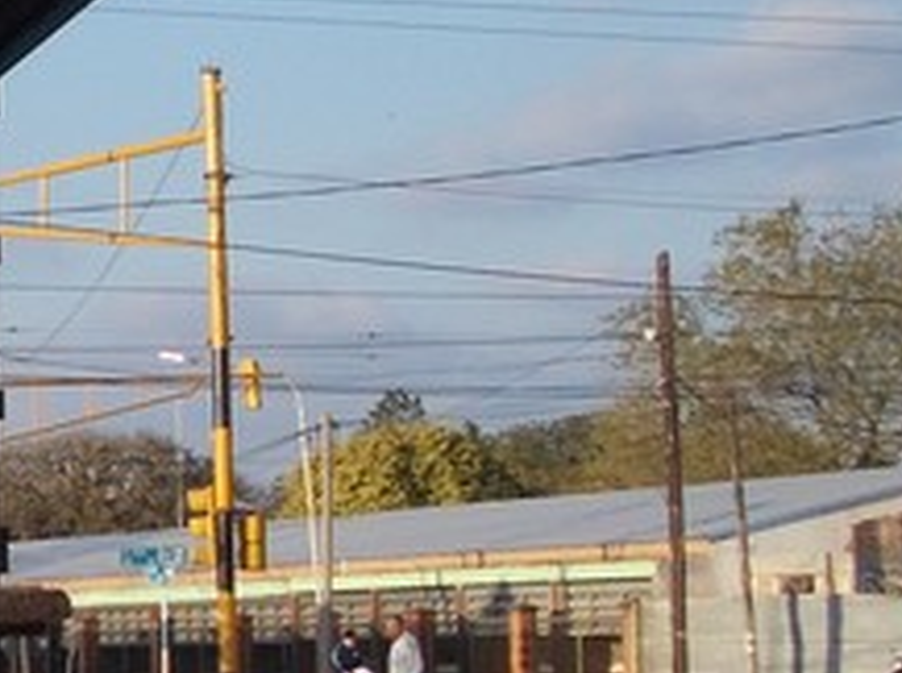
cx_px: -653
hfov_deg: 12.1
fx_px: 3954
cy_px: 474
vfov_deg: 9.7
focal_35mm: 152
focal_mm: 6.1
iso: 80
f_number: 6.5
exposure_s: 1/125
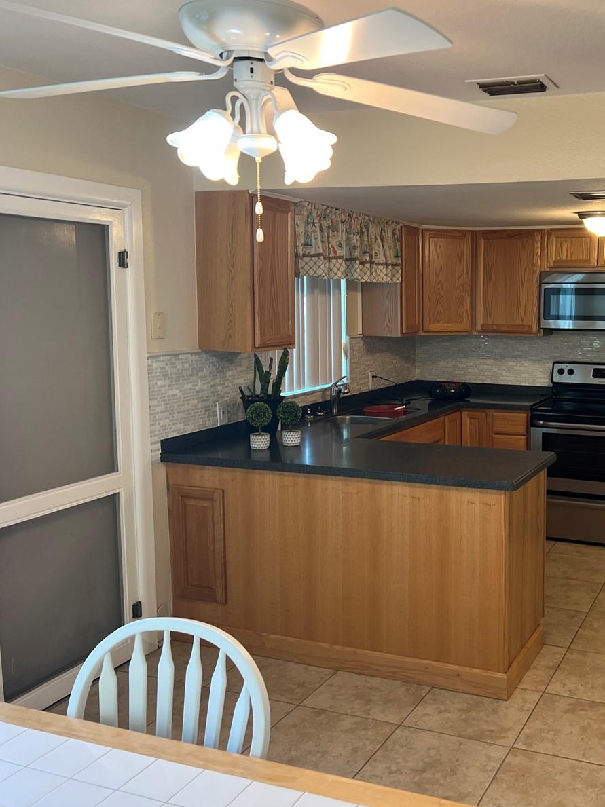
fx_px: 816
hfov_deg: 39.2
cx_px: 479
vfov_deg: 52.6
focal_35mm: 35
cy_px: 405
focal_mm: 5.7
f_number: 1.5
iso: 80
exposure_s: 1/60
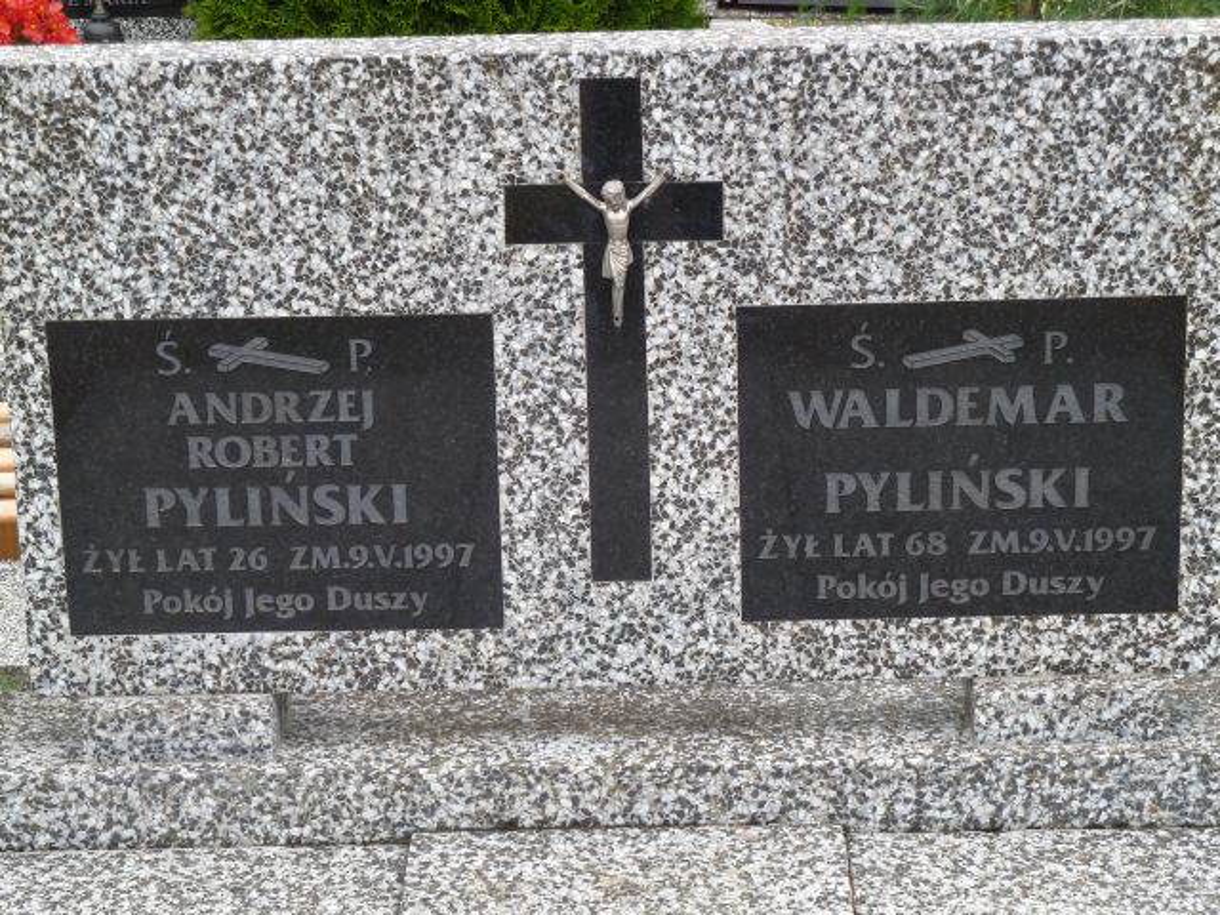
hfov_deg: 21.8
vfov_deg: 16.4
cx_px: 610
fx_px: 3172
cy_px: 458
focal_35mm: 90
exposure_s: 1/100
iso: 80
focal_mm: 14.7
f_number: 4.3
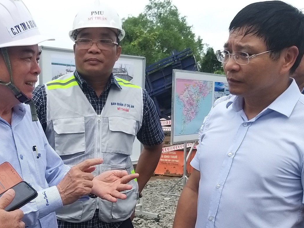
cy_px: 169
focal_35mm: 52
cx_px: 79
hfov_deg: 36.0
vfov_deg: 27.7
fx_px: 457
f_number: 1.7
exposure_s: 1/1306
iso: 50
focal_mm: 3.93
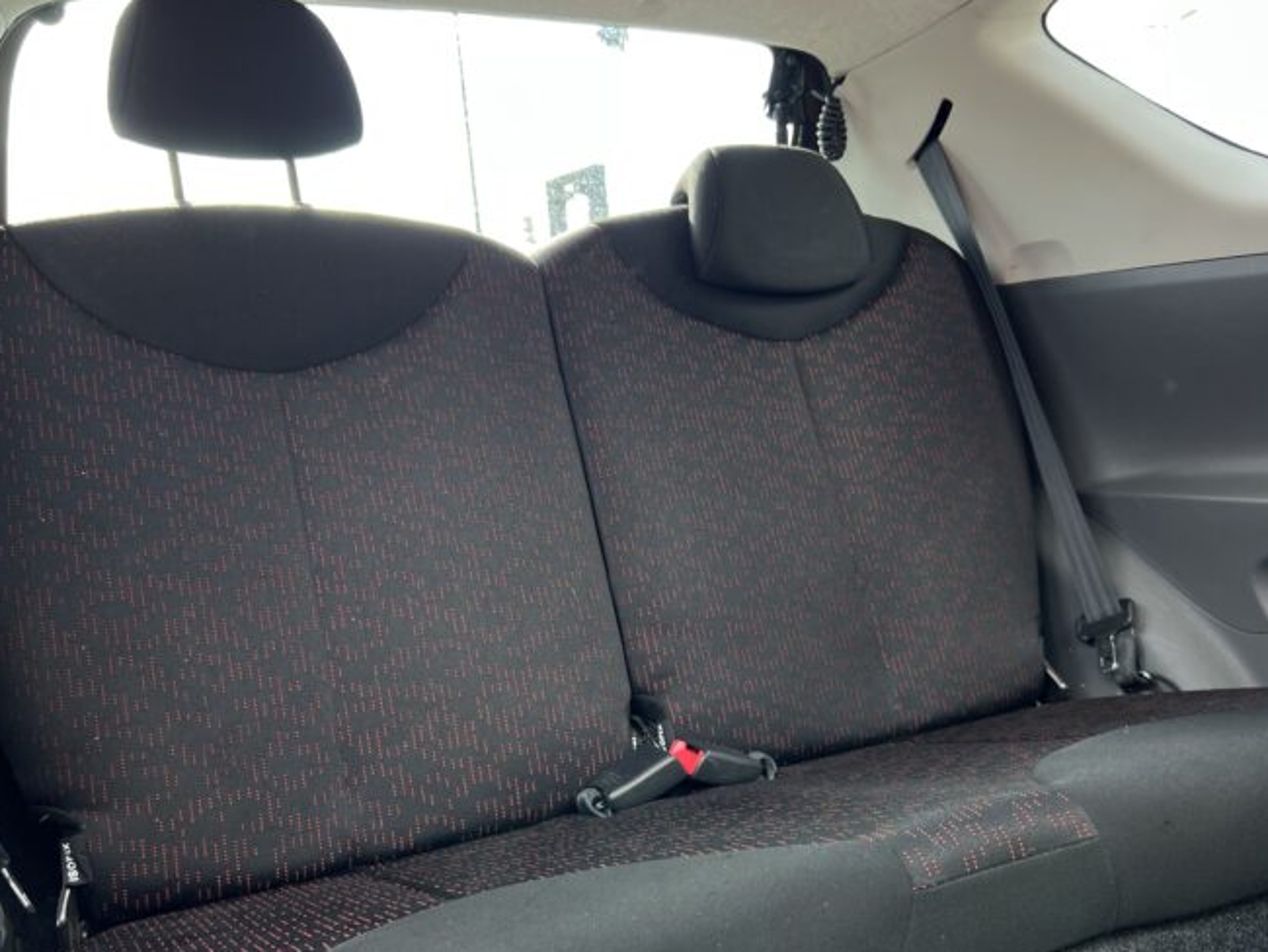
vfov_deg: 44.1
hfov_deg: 56.7
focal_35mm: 32
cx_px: 570
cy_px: 517
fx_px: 1173
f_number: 1.5
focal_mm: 5.7
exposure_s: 1/178
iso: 50
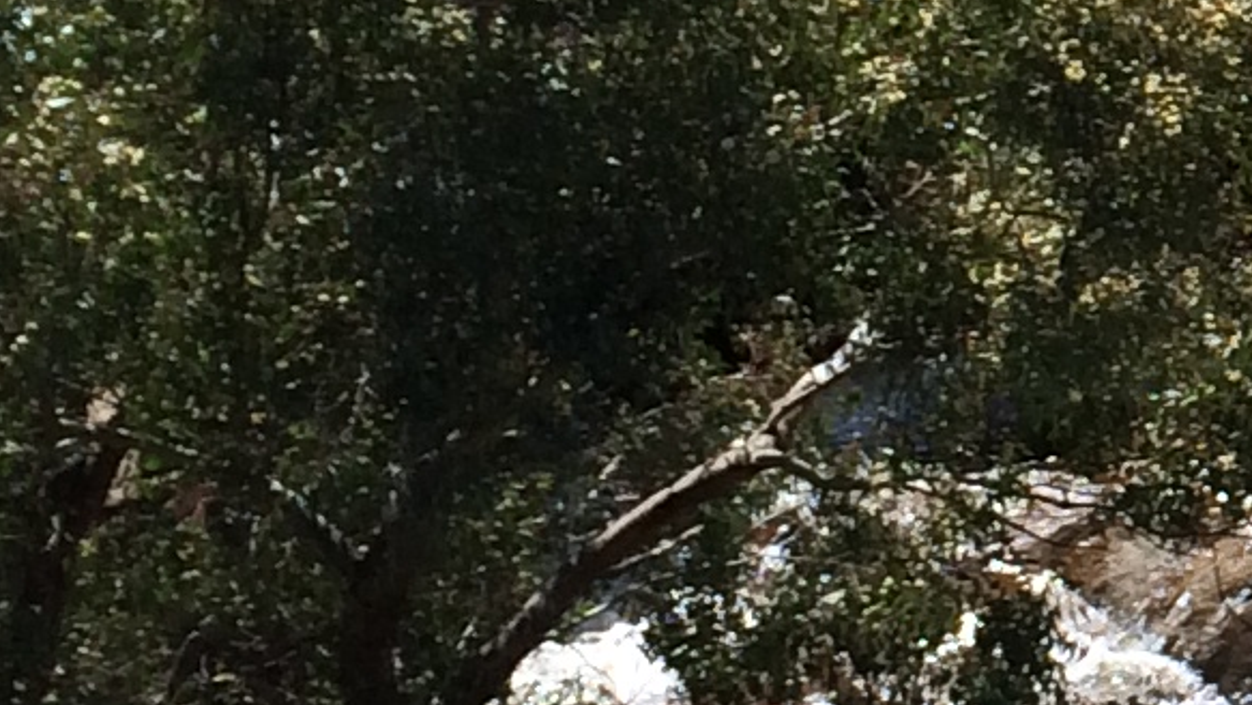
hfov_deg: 10.8
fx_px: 6076
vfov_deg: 6.6
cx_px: 2435
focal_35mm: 183
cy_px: -58
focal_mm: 4.12
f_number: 2.2
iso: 32
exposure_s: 1/1642
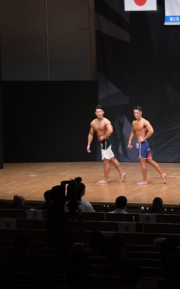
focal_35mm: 134
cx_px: 204
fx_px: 1053
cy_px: 144
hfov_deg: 9.7
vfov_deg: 15.6
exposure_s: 1/400
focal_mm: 58
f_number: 5.6
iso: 6400
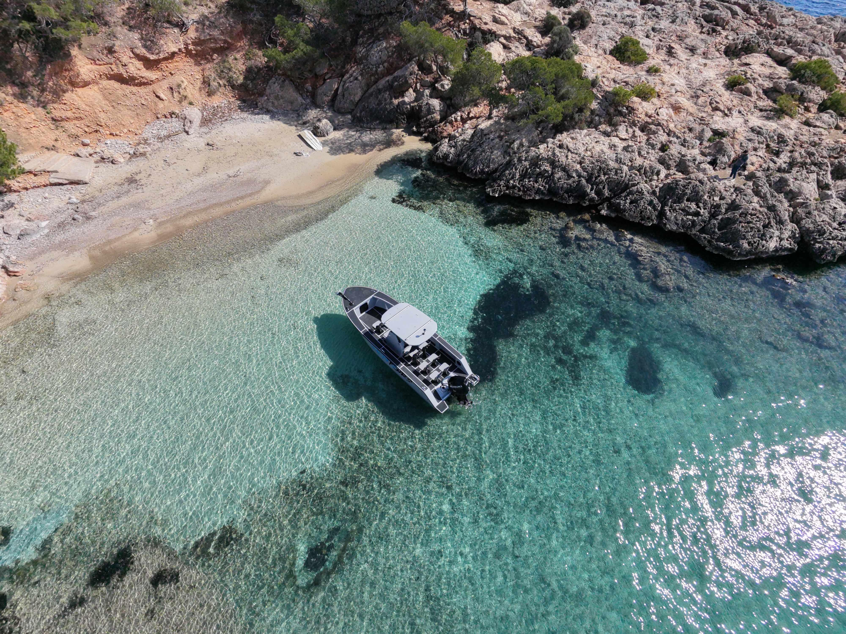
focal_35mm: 16
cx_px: 423
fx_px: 391
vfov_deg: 78.1
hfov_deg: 94.5
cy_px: 317
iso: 400
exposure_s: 1/3200
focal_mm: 3.05
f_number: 2.2
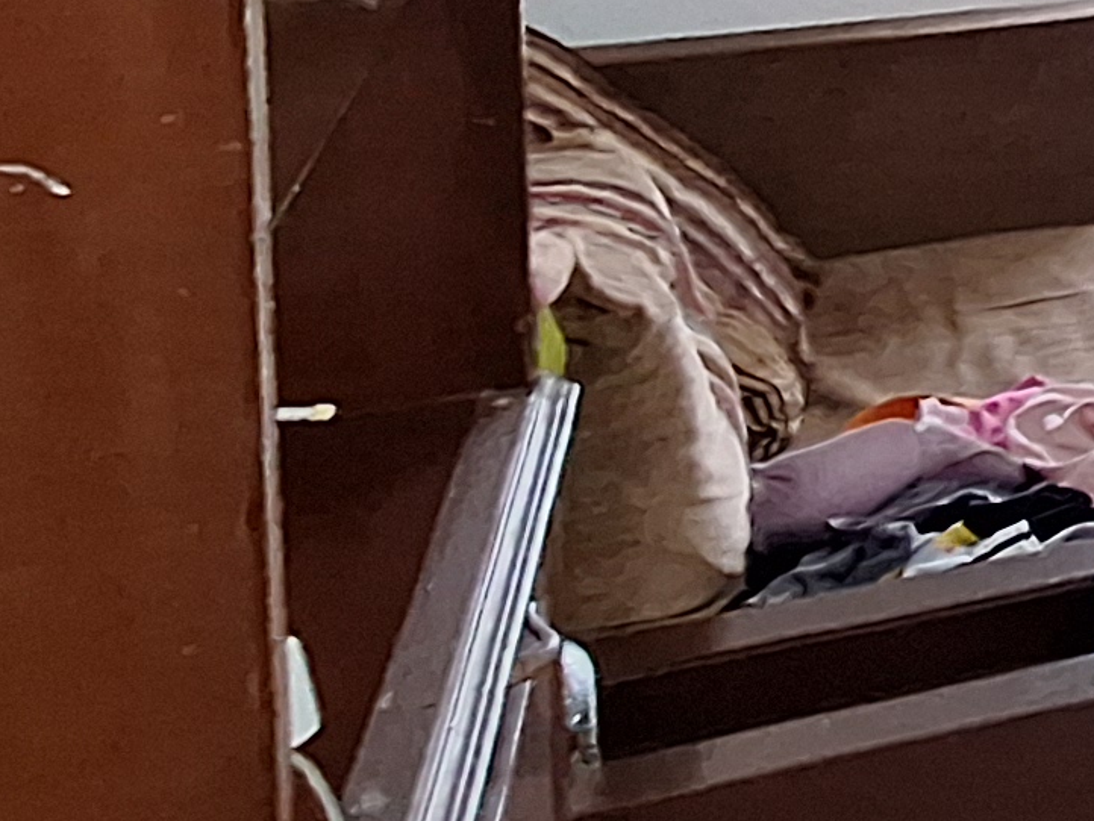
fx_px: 2276
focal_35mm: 72
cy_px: -248
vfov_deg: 18.9
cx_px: 2591
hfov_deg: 15.4
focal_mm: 1.74
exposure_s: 1/25
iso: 160
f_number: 2.2
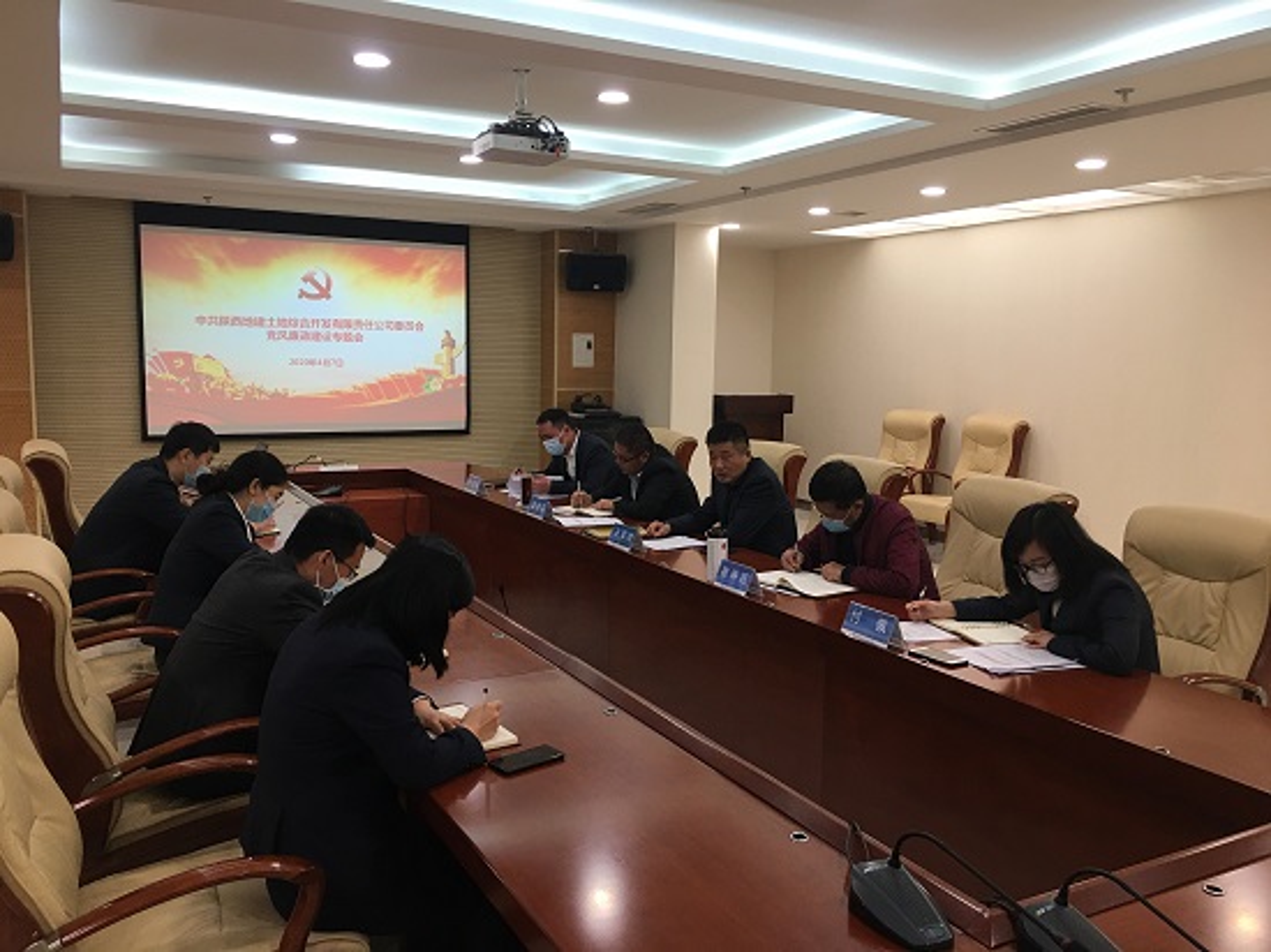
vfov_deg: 48.2
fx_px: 1064
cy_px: 476
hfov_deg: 61.7
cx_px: 636
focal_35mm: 29
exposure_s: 1/33
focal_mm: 4.15
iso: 50
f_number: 2.2
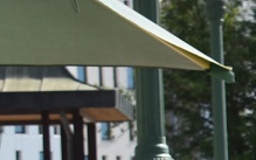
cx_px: 849
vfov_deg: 4.1
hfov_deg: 6.0
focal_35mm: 314
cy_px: 305
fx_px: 2191
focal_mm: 30
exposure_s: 1/200
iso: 100
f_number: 9
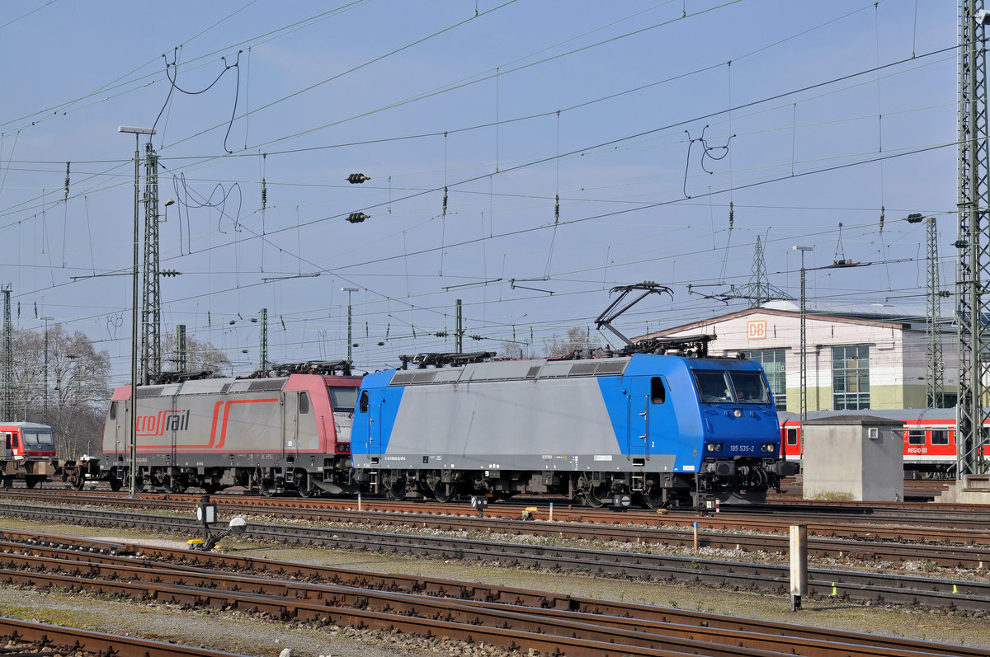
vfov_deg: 15.7
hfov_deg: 23.4
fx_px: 2390
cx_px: 495
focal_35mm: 87
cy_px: 328
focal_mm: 58
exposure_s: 1/1000
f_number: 9
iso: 400
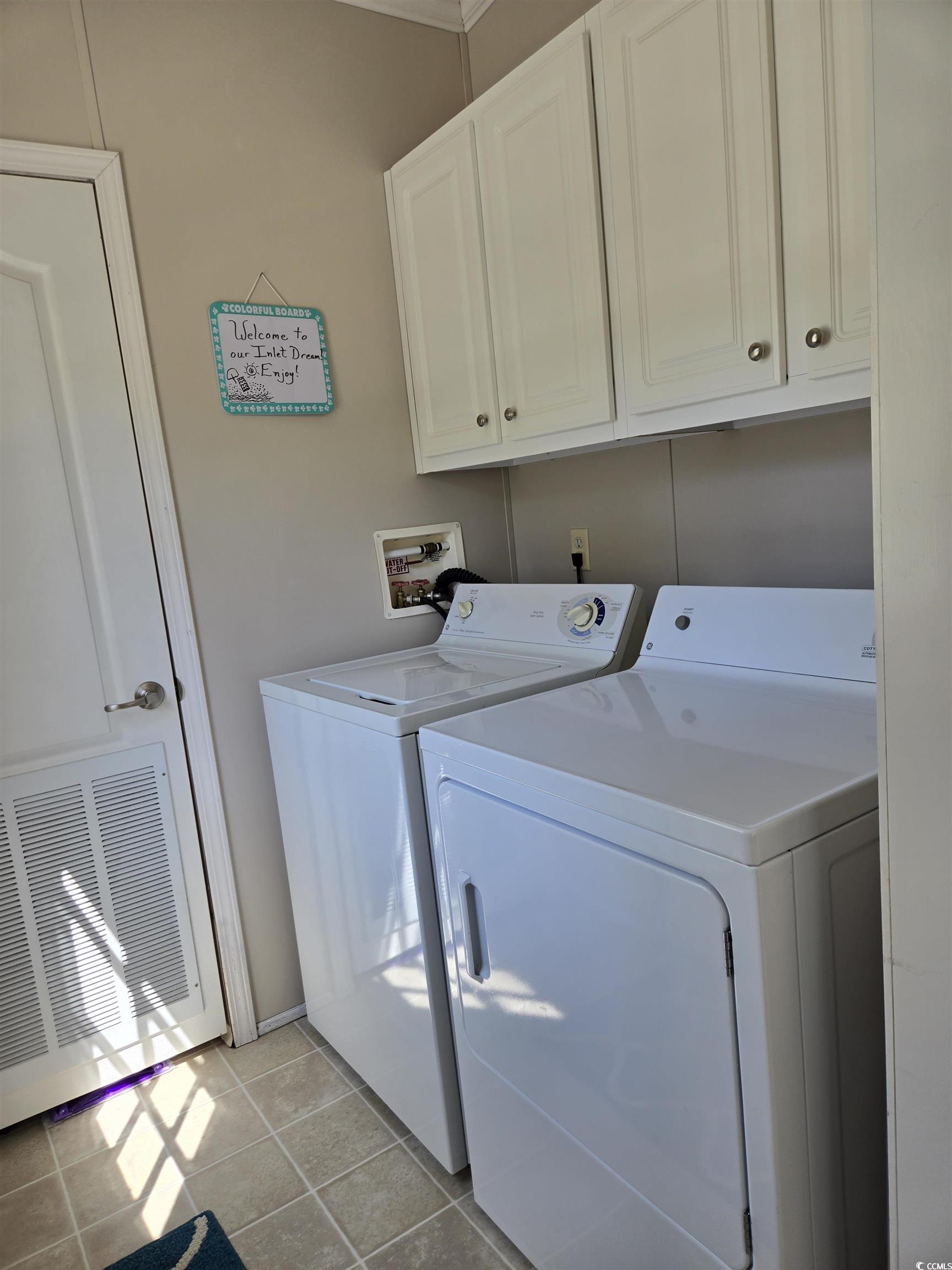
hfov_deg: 58.9
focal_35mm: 23
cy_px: 635
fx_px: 843
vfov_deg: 73.9
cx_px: 476
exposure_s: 1/144
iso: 25
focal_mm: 5.4
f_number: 1.8
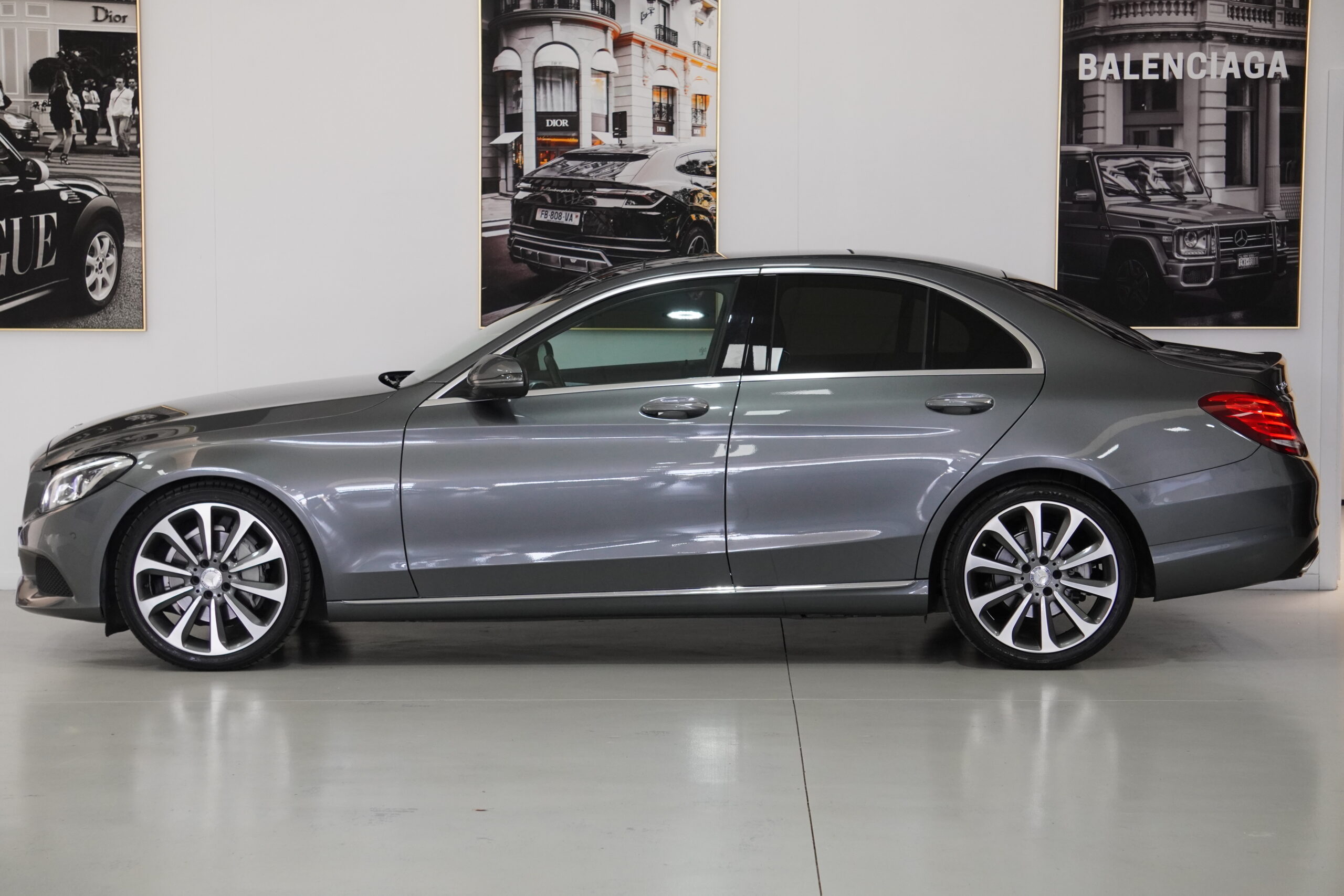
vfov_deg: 16.6
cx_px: 672
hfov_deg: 24.6
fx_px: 3080
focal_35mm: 82
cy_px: 448
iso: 1250
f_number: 5.6
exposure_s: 1/125
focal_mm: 55
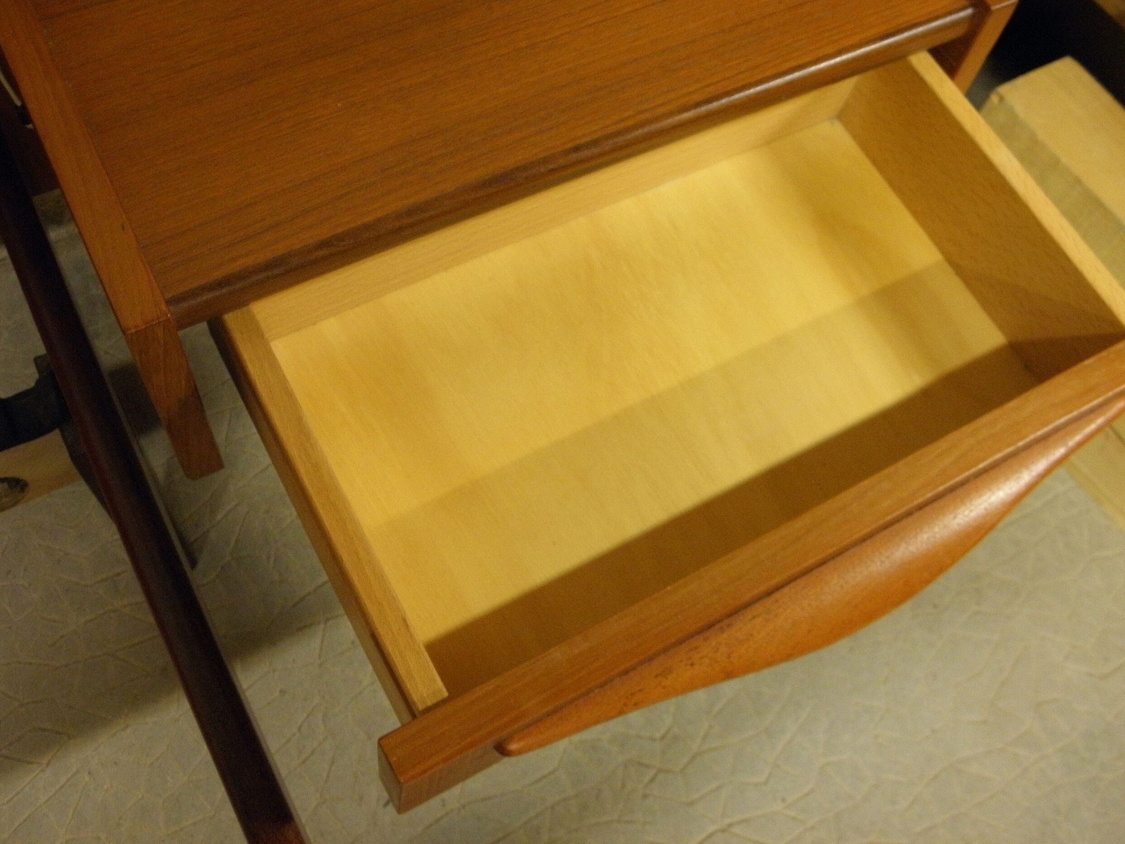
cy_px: 415
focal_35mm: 34
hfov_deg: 54.0
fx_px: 1105
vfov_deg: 41.8
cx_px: 554
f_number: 3.6
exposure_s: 1/8
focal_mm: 5.9
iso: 400
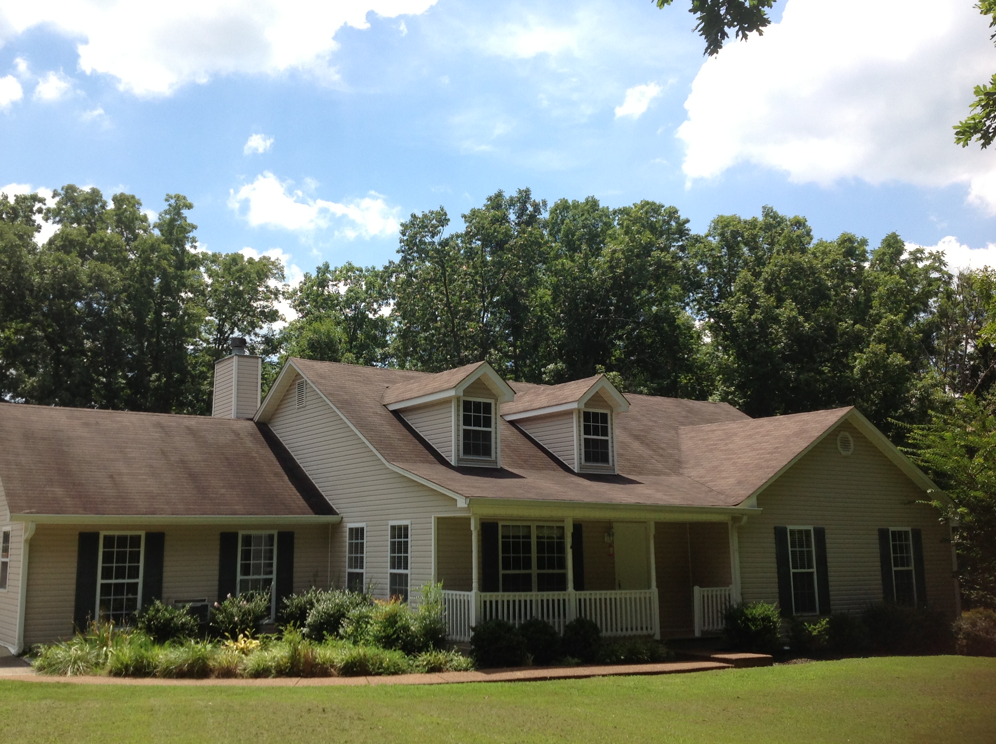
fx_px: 1092
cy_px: 358
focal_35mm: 38
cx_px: 471
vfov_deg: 37.6
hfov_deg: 49.0
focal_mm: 4.28
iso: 50
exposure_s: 1/1513
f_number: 2.4
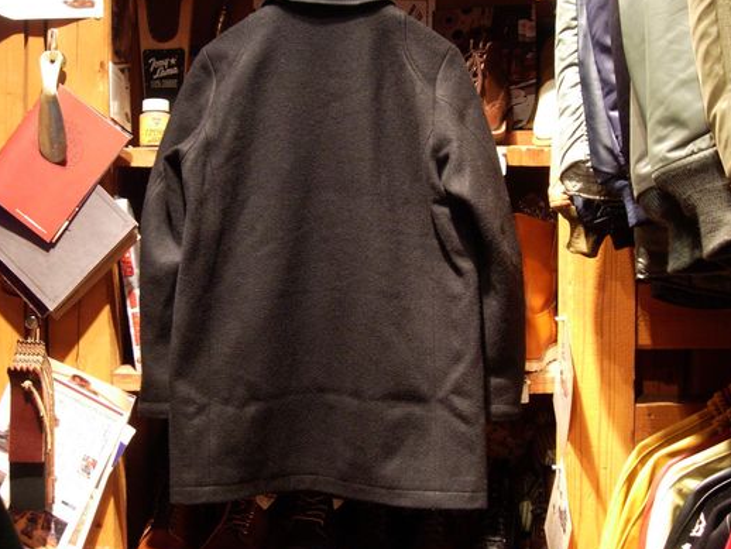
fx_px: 930
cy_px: 254
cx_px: 329
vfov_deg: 32.9
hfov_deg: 42.9
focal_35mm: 44
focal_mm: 7.8
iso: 200
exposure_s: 1/2.5
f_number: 2.8
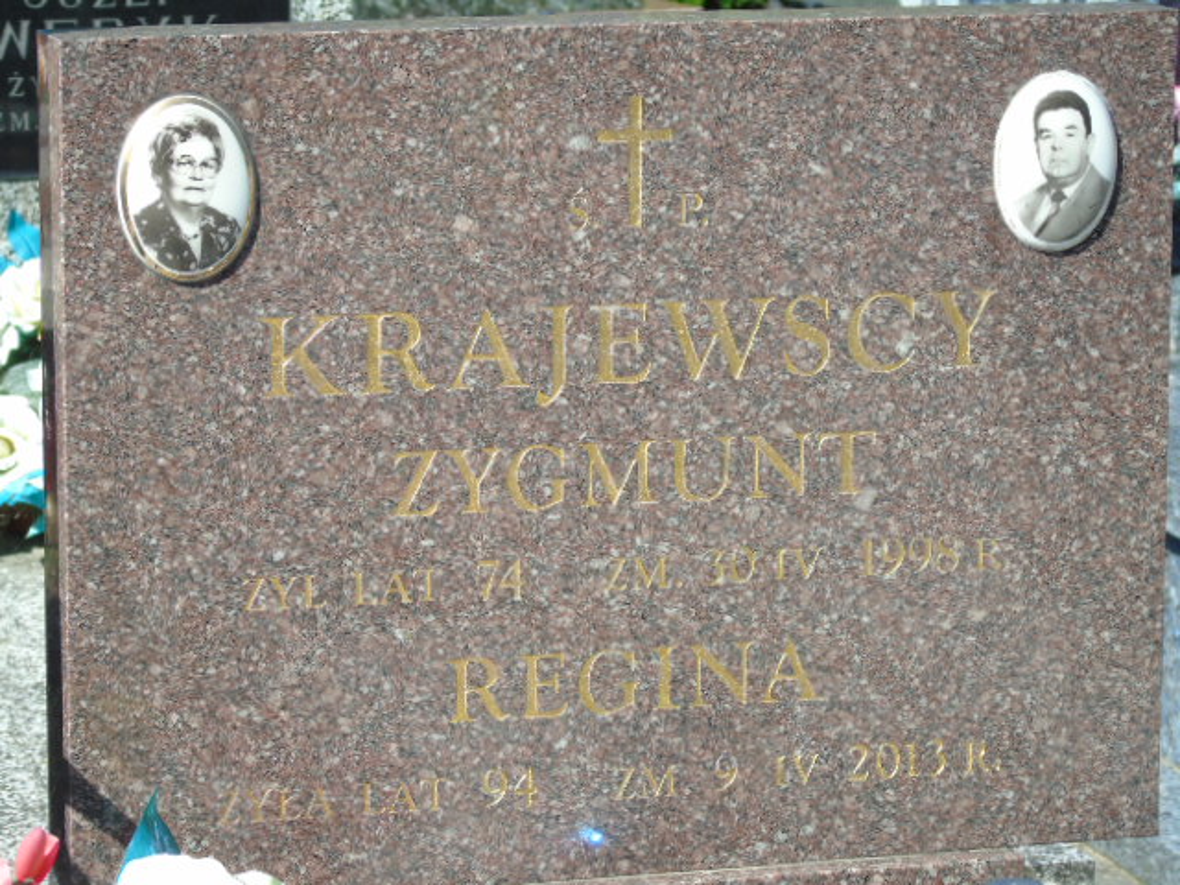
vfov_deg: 10.4
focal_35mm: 142
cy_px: 442
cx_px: 590
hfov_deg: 13.9
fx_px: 4841
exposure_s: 1/250
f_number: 4.7
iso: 80
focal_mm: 25
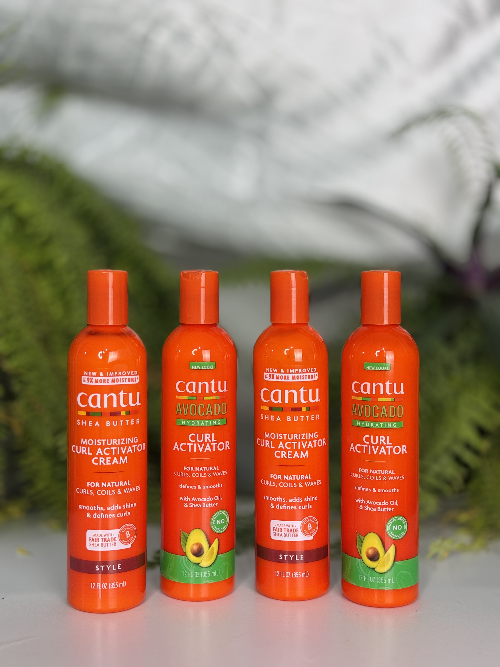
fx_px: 924
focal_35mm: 48
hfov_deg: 30.3
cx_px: 250
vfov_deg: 39.7
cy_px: 334
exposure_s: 1/50
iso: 64
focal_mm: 6.76
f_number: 1.78
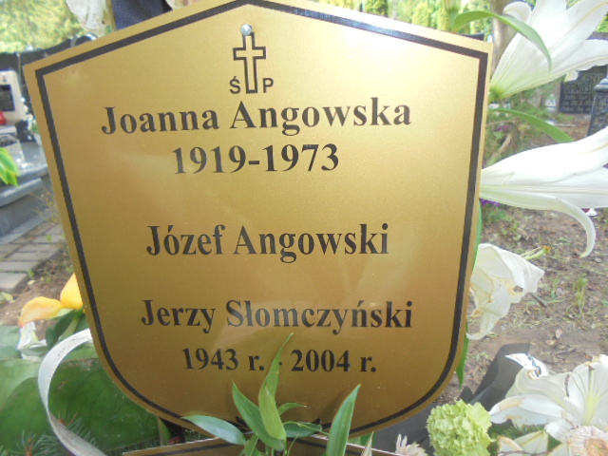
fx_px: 457
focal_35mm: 26
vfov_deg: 53.1
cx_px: 304
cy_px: 228
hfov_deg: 67.3
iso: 100
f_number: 3.5
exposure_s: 1/80
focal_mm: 4.6
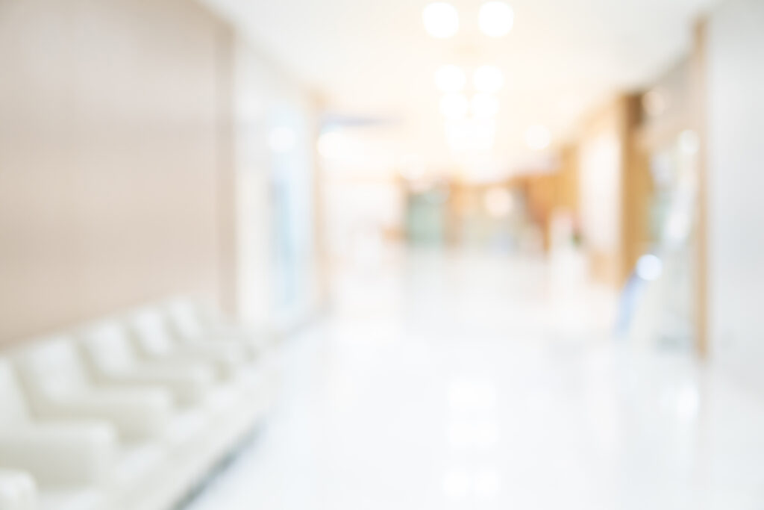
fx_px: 955
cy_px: 255
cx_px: 382
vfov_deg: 29.9
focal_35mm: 45
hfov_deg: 43.6
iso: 500
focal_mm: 30
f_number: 1.6
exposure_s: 1/160
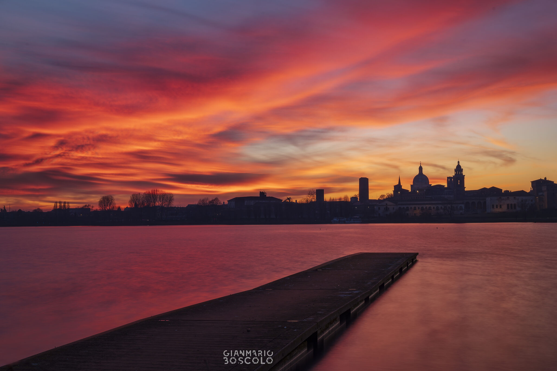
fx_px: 773
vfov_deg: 27.0
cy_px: 186
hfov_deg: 39.6
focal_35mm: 50
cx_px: 278
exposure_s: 2.5
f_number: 13
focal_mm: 50
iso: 100
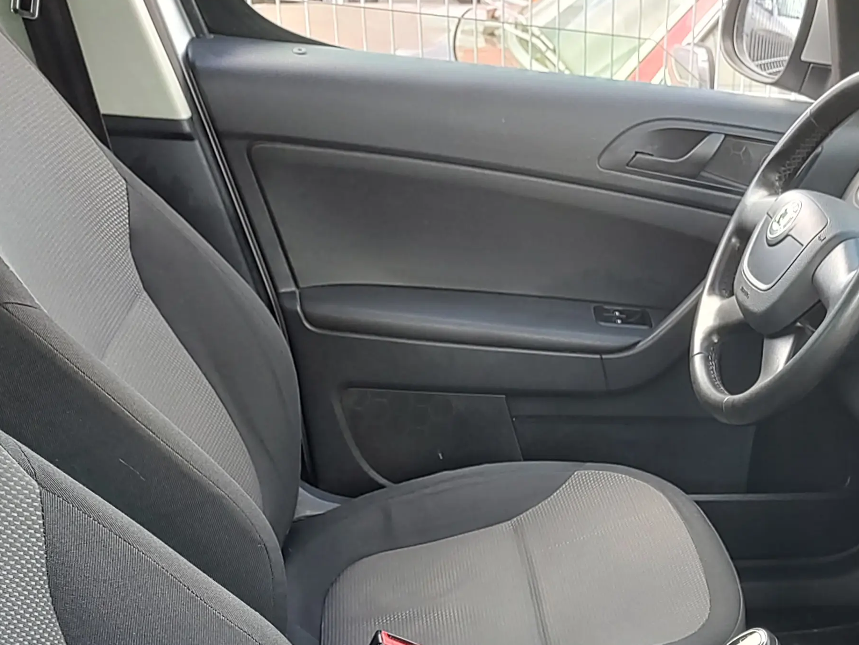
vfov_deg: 27.5
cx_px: 723
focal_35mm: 49
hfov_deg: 37.1
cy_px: 681
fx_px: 1216
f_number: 1.8
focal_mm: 5.56
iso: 100
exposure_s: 1/107
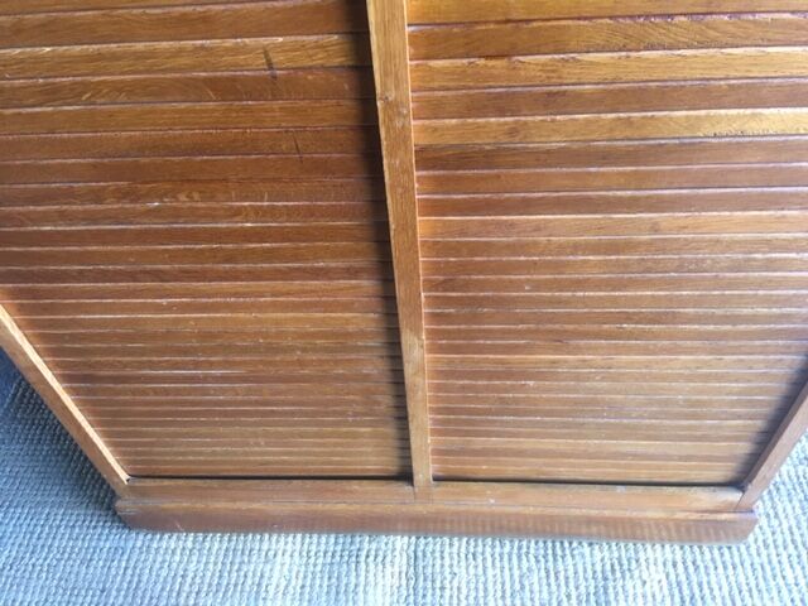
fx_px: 677
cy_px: 303
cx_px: 404
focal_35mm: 29
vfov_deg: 48.2
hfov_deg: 61.7
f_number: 2.2
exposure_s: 1/33
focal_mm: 4.15
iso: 125
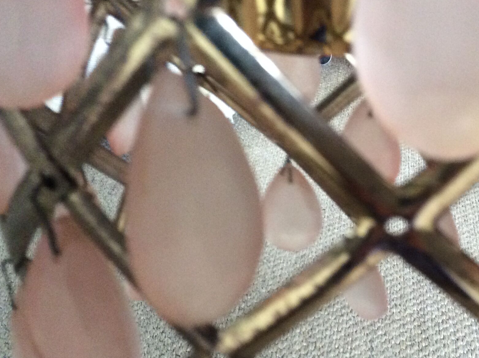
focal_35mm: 53
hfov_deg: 35.4
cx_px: 358
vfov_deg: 27.2
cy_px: 259
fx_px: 732
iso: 200
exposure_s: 1/25
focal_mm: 3.3
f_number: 2.4
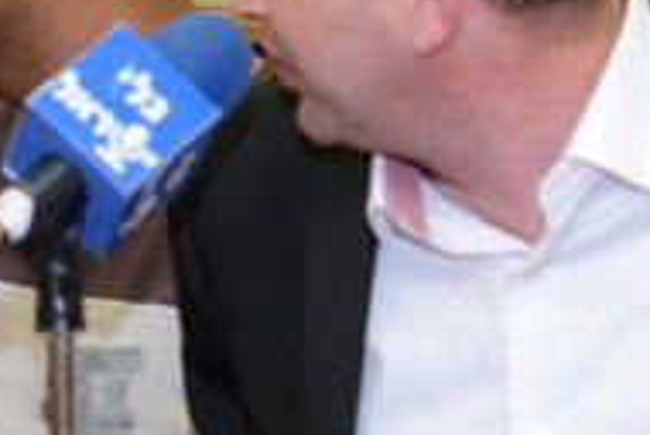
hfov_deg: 7.0
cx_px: 359
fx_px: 5348
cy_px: 187
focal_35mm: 296
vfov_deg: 4.7
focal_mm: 55
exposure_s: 1/100
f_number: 4
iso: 1250
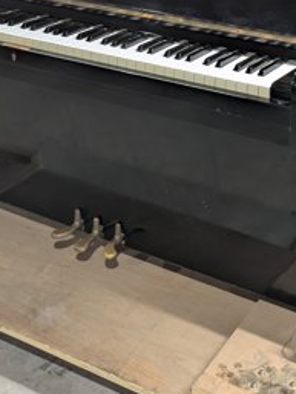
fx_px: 797
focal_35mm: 70
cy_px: 21
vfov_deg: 26.6
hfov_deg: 21.0
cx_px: 151
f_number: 1.89
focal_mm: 5.43
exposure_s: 1/40
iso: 236
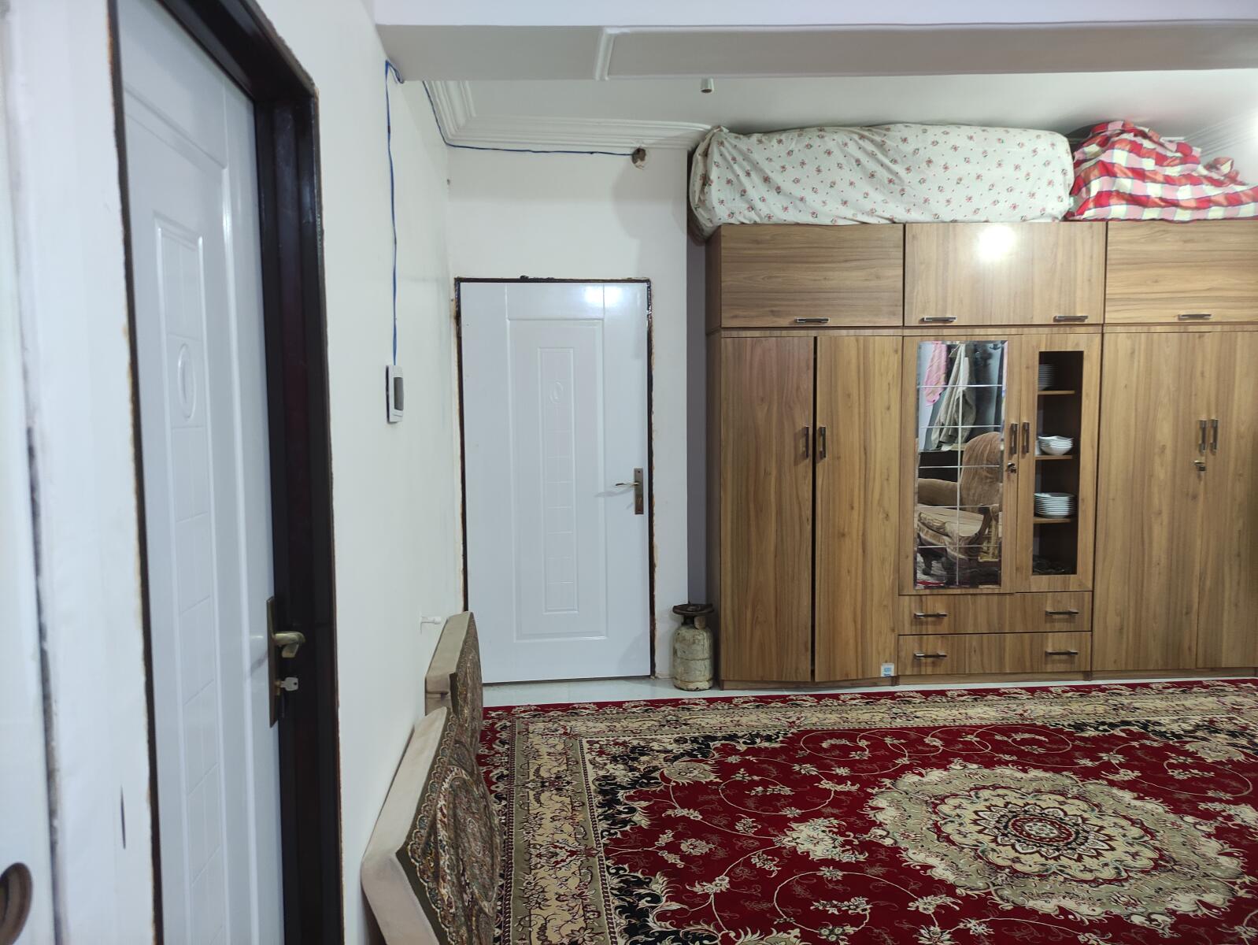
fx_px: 909
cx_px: 629
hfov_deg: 69.4
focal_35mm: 25
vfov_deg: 54.9
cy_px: 472
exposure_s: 1/33
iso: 631
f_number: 1.89
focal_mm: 5.43
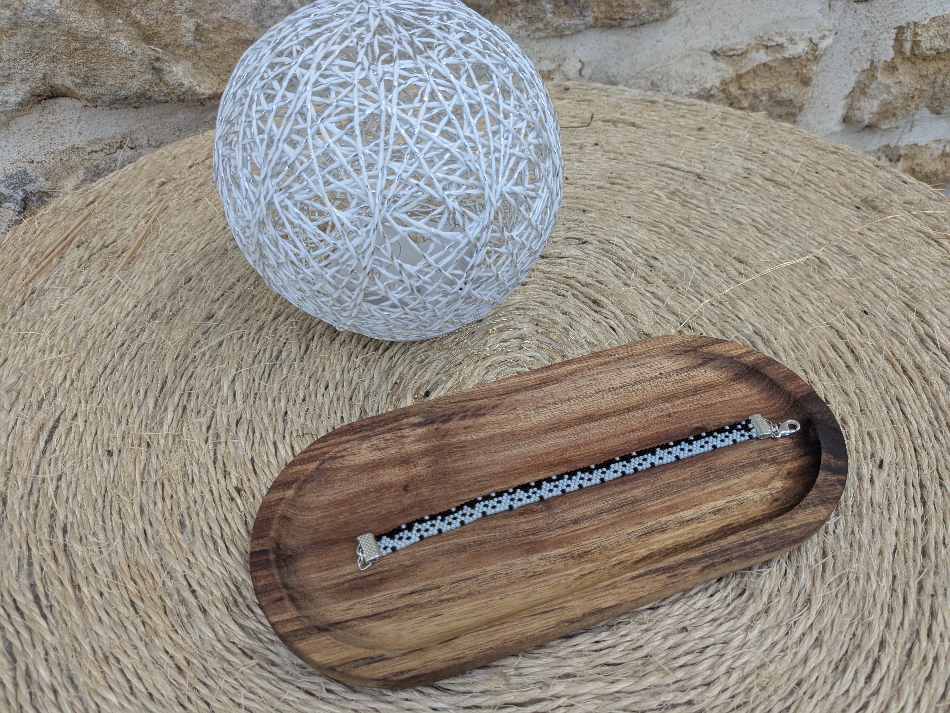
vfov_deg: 51.4
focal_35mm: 27
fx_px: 741
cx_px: 475
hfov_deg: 65.3
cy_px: 356
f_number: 1.73
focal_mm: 4.38
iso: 154
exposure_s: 1/99.9
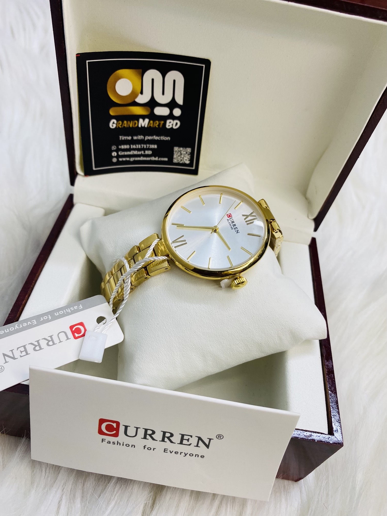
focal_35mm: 26
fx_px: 388
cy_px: 258
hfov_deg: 53.1
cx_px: 194
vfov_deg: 67.3
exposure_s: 1/100
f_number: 1.8
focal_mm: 4.25
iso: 64
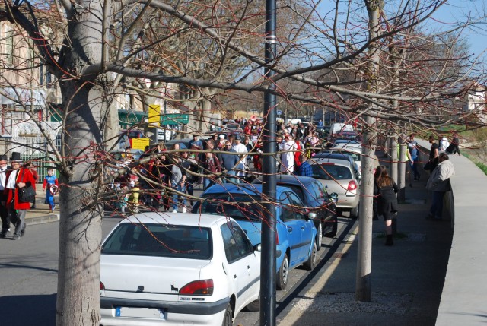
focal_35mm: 82
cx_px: 244
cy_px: 163
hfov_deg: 24.6
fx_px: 1118
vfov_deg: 16.6
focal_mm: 55
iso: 100
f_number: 8
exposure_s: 1/250
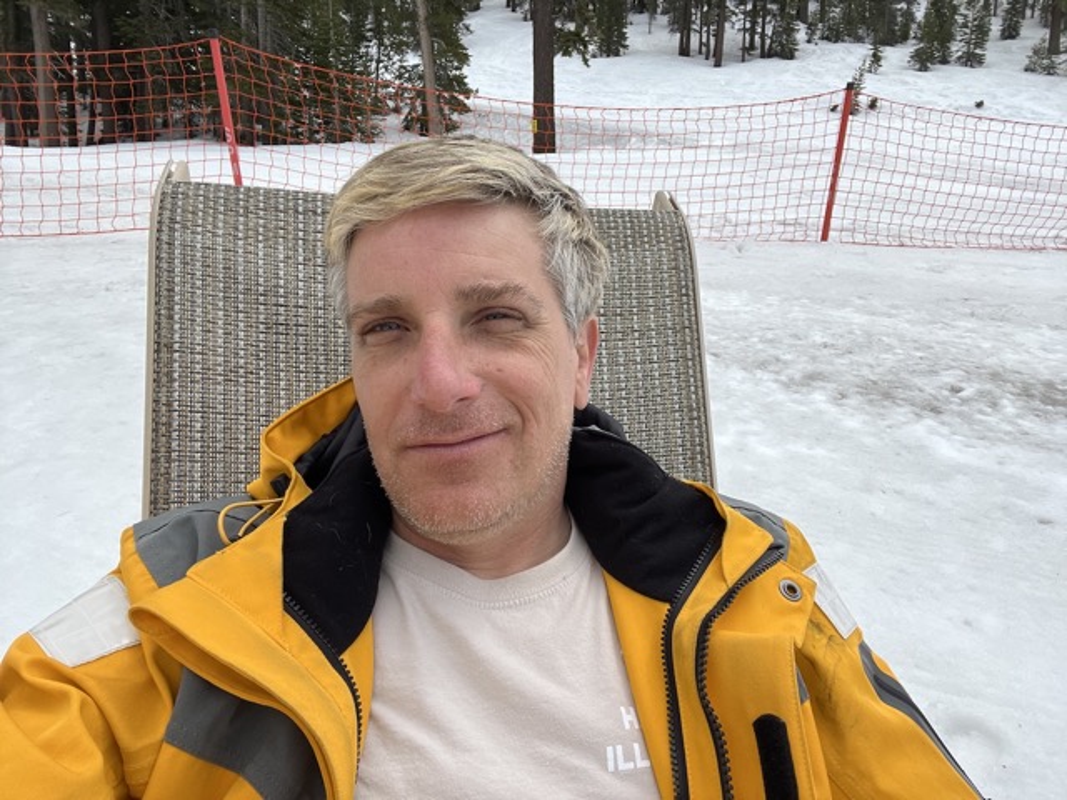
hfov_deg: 73.9
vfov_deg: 58.9
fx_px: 709
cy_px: 400
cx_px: 534
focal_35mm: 23
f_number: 2.2
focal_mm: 2.71
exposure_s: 1/782
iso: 32
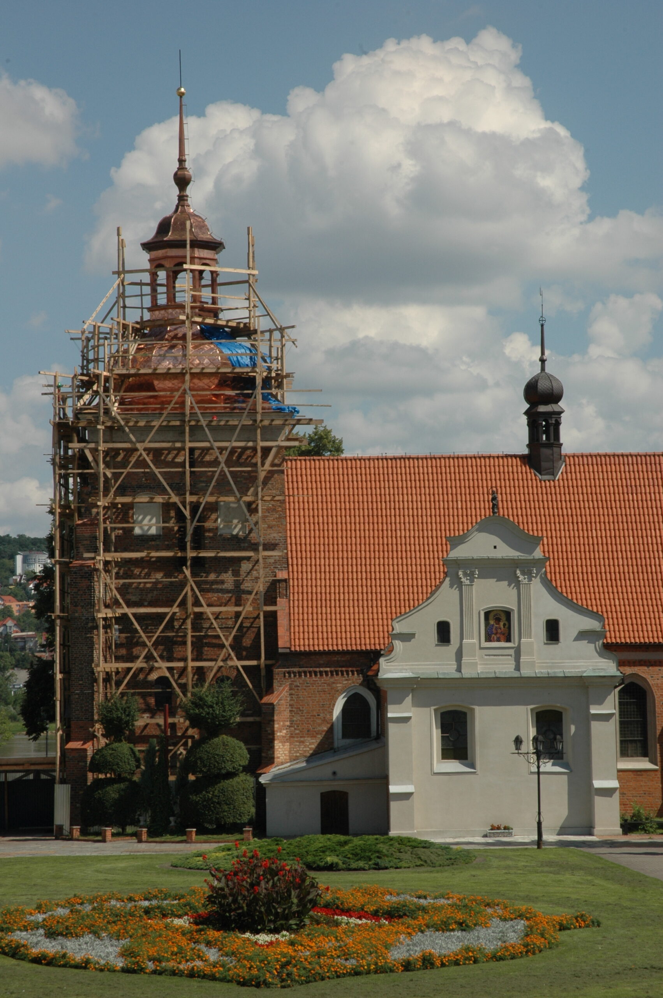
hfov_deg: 14.7
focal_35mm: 93
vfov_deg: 21.9
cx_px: 332
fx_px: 2574
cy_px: 499
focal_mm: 62
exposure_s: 1/100
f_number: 18
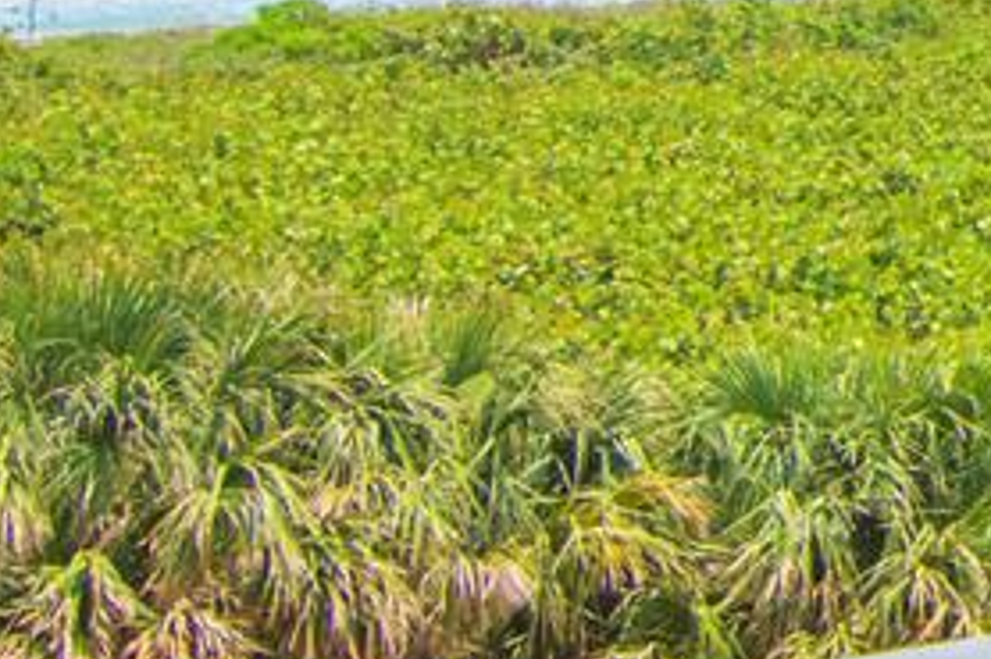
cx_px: 2153
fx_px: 3348
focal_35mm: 122
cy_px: -390
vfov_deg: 10.8
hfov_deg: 13.6
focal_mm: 11
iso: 320
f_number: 6.3
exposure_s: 1/1600
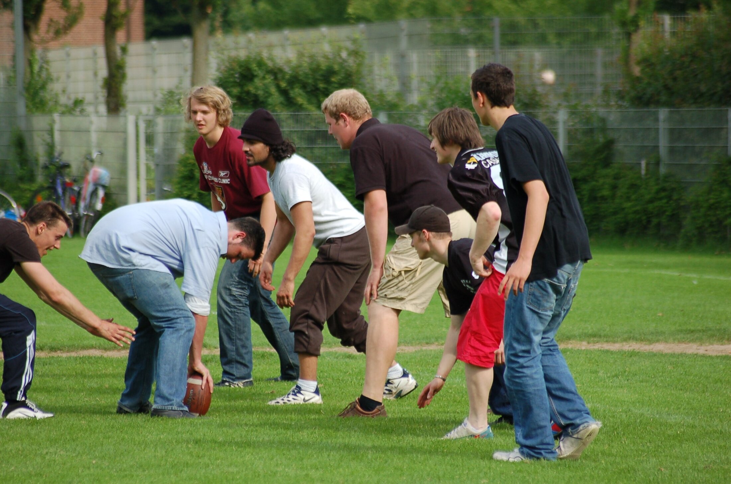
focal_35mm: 330
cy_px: 242
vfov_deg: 4.1
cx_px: 366
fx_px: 6688
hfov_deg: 6.3
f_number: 5.3
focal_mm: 220
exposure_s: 1/1000
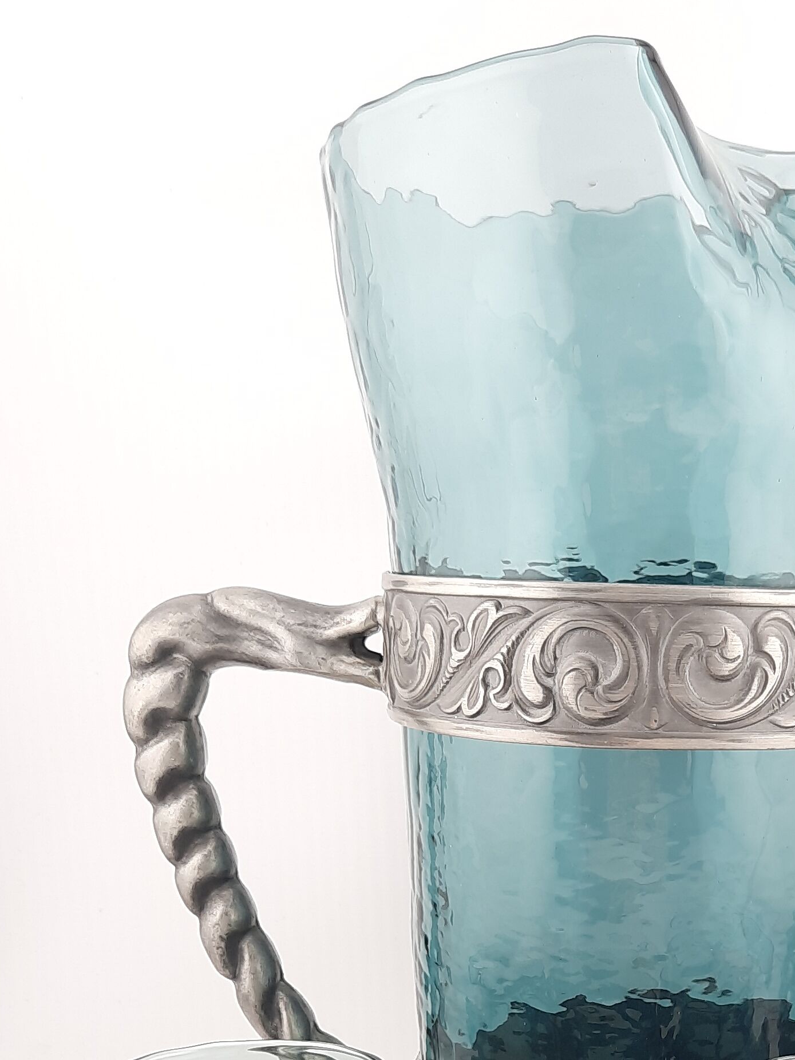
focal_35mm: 54
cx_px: 671
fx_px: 1654
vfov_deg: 33.7
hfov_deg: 26.4
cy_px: 950
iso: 32
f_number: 2
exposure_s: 1/183
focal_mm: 4.6
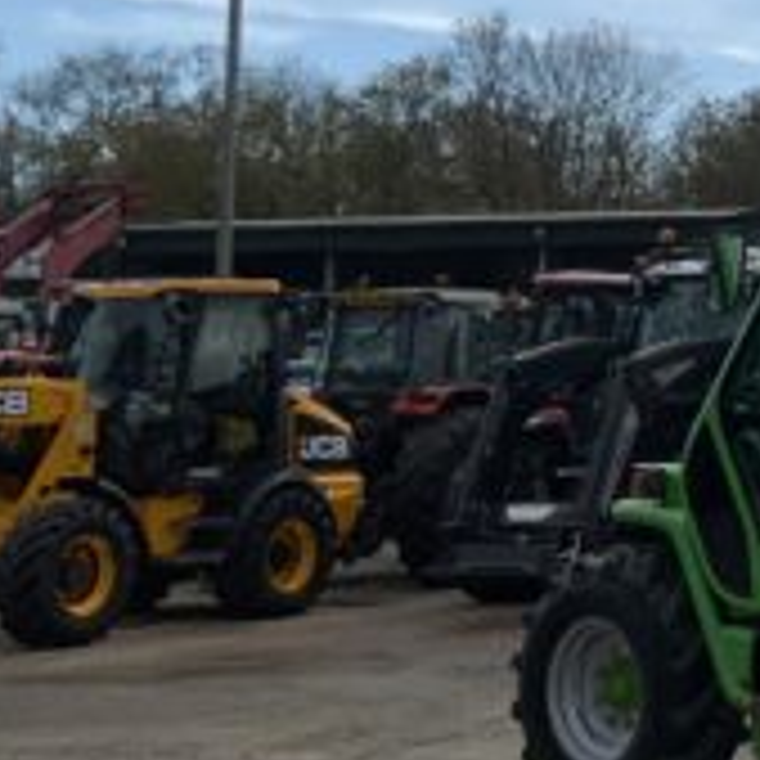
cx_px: 1097
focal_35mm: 97
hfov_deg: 16.5
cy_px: 54
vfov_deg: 17.6
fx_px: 2409
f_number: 1.8
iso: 16
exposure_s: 1/1675
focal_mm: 3
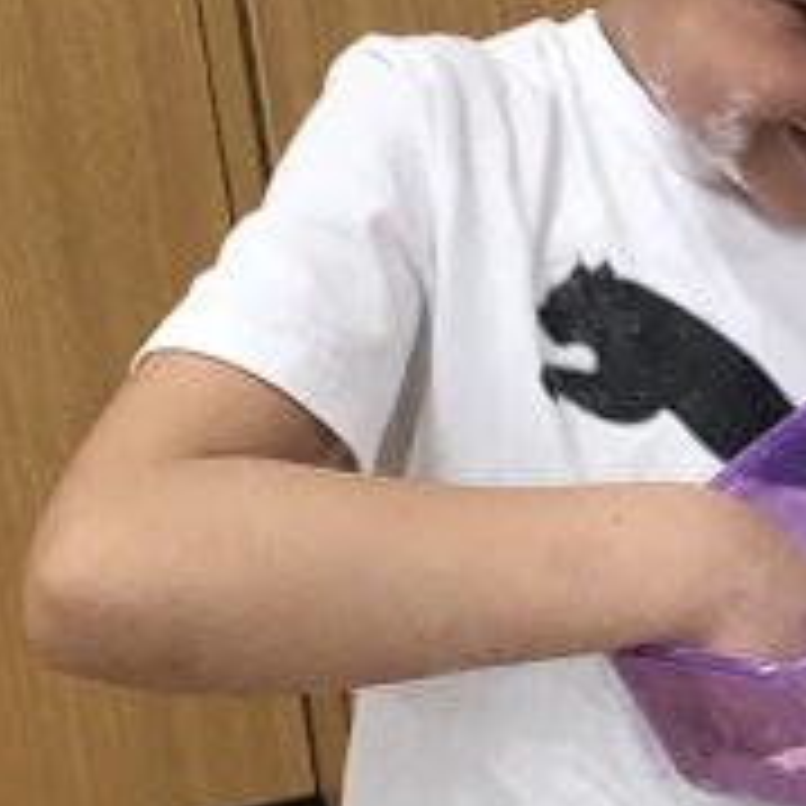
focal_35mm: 102
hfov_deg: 16.8
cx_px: 720
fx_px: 2687
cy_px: 518
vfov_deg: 17.0
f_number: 2.4
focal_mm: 3.3
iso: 50
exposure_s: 1/30
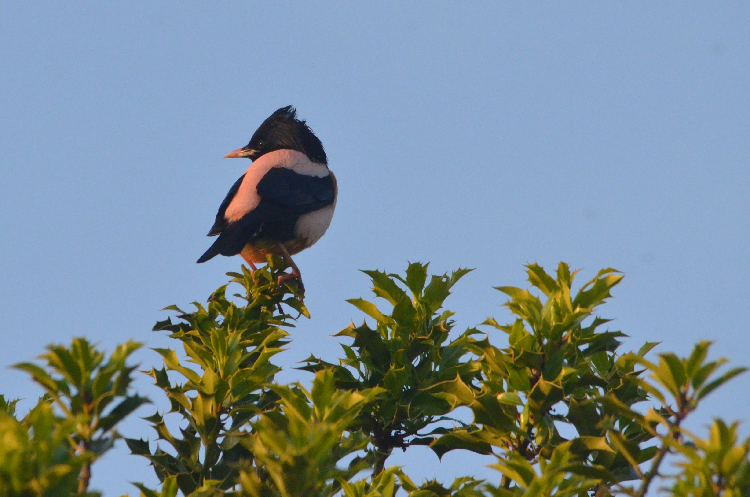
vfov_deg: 1.8
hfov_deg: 2.8
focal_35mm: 750
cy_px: 248
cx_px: 375
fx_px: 15591
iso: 2500
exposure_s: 1/2000
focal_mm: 500
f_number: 11
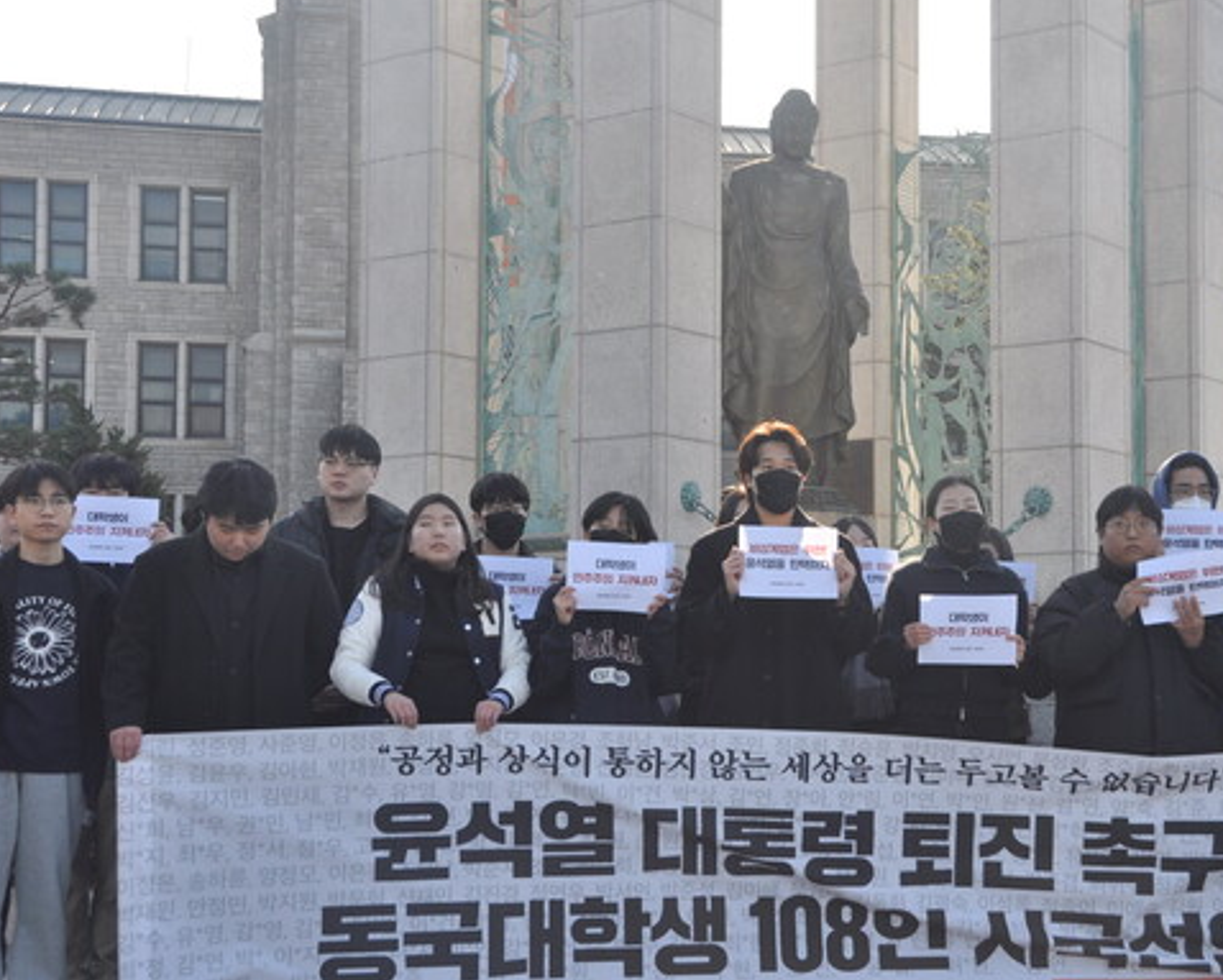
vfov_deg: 25.4
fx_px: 2173
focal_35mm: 60
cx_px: 745
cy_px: 490
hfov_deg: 31.3
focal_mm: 34
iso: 200
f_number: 8
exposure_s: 1/250
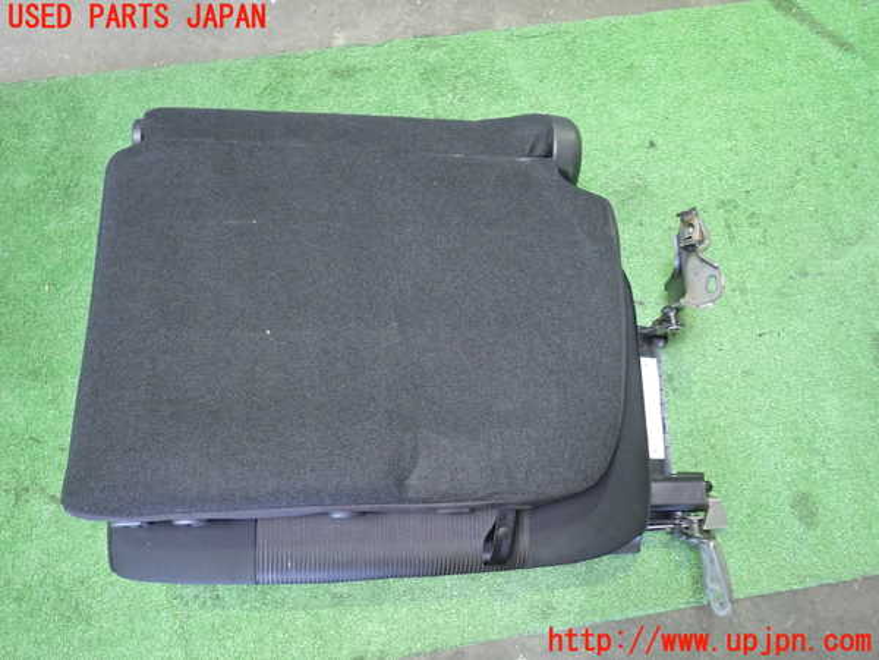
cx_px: 440
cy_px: 330
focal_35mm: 25
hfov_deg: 69.4
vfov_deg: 54.9
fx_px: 635
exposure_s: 1/30
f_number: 2
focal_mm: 4.5
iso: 500
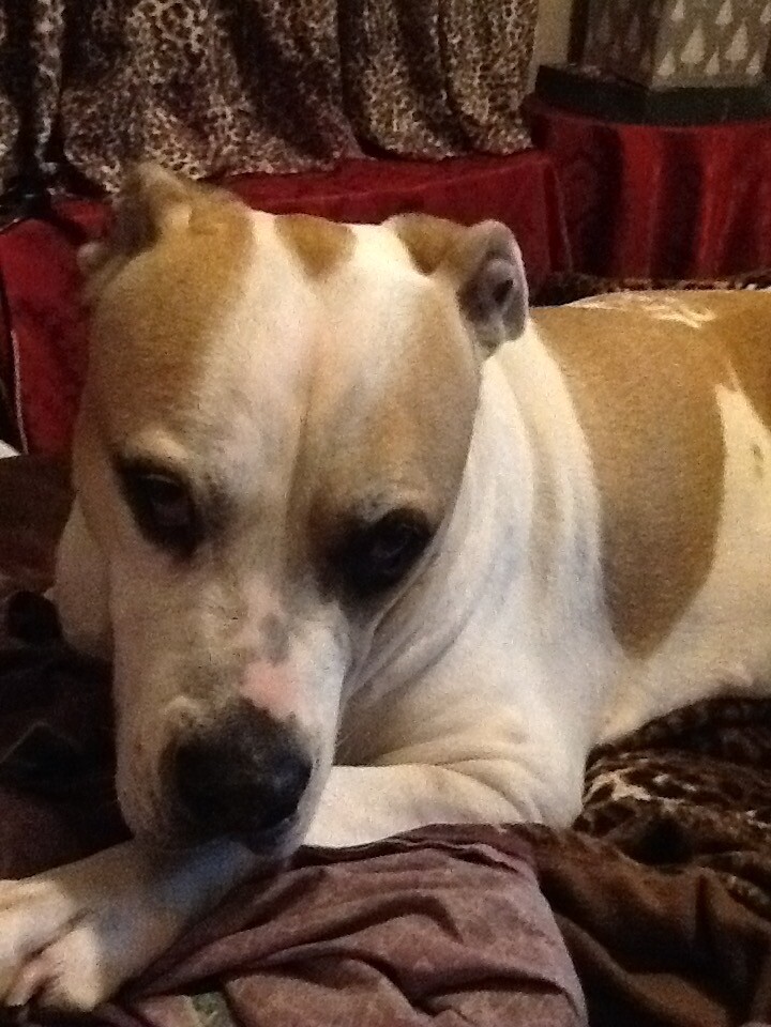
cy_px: 514
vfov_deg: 42.9
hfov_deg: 32.9
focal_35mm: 44
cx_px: 386
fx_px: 1307
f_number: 2.4
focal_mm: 2.03
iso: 640
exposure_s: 1/15
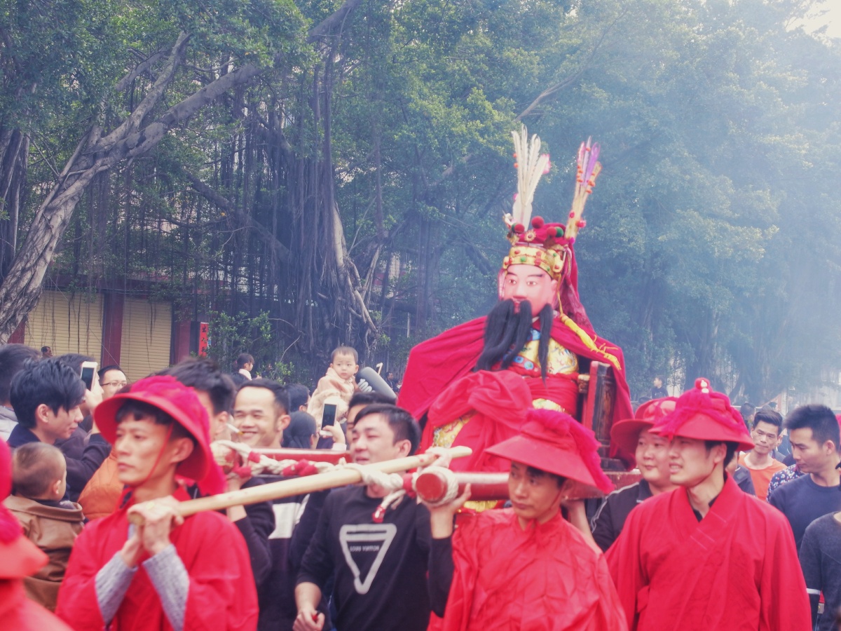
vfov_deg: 18.4
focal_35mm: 80
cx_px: 420
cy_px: 316
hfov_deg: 24.4
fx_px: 1944
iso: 200
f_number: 5.6
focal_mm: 40
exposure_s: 1/100
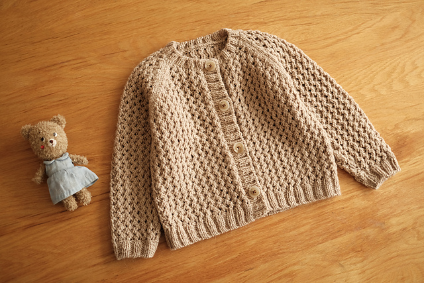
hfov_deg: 37.5
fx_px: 624
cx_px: 212
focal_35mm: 53
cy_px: 142
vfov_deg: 25.5
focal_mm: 35
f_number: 1.4
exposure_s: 1/750
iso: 160
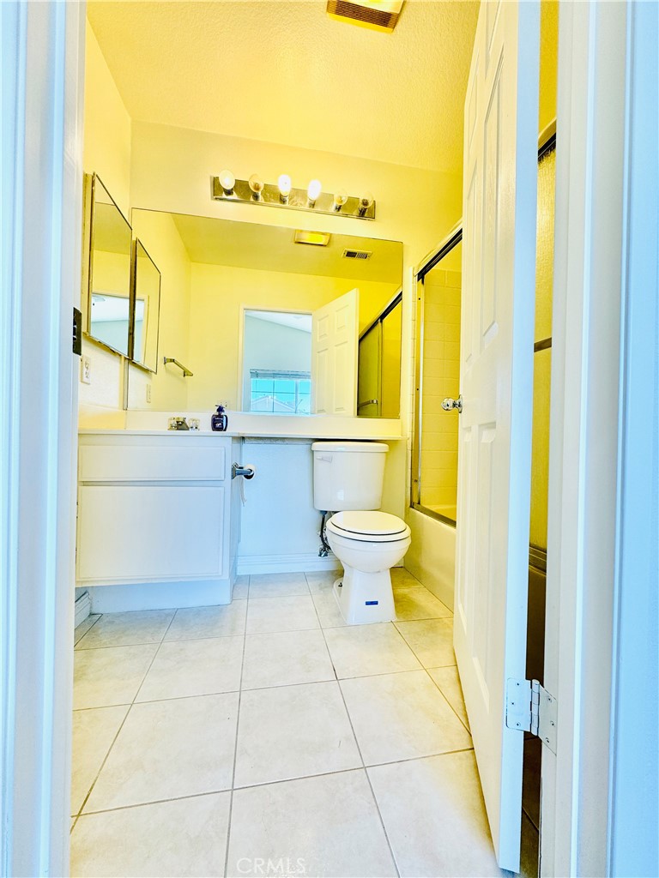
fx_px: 355
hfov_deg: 85.7
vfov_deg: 102.1
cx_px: 330
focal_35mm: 14
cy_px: 439
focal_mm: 2.22
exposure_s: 1/120
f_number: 2.2
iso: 64
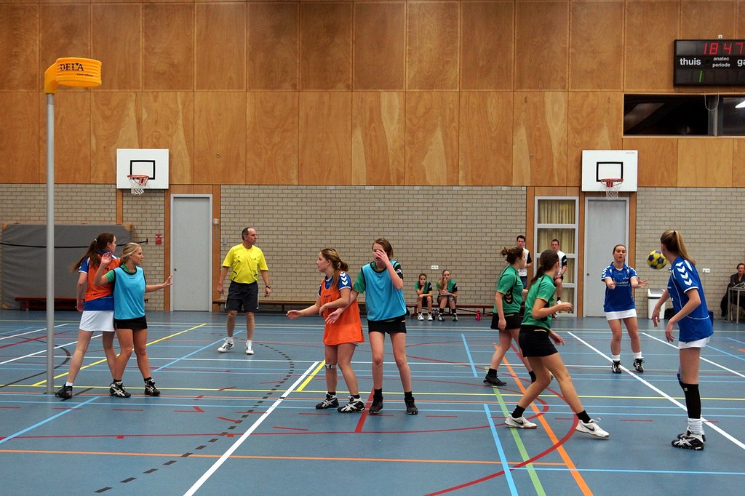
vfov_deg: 31.9
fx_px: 869
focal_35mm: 42
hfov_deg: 46.4
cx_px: 372
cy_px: 248
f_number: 2.8
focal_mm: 28
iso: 640
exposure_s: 1/160
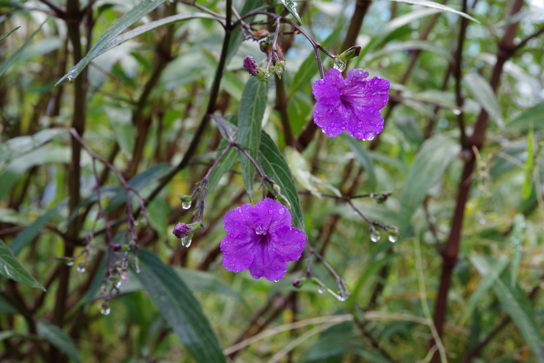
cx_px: 272
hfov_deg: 29.6
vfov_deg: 20.0
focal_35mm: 68
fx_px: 1028
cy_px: 182
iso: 400
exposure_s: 1/13
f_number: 11
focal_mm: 68
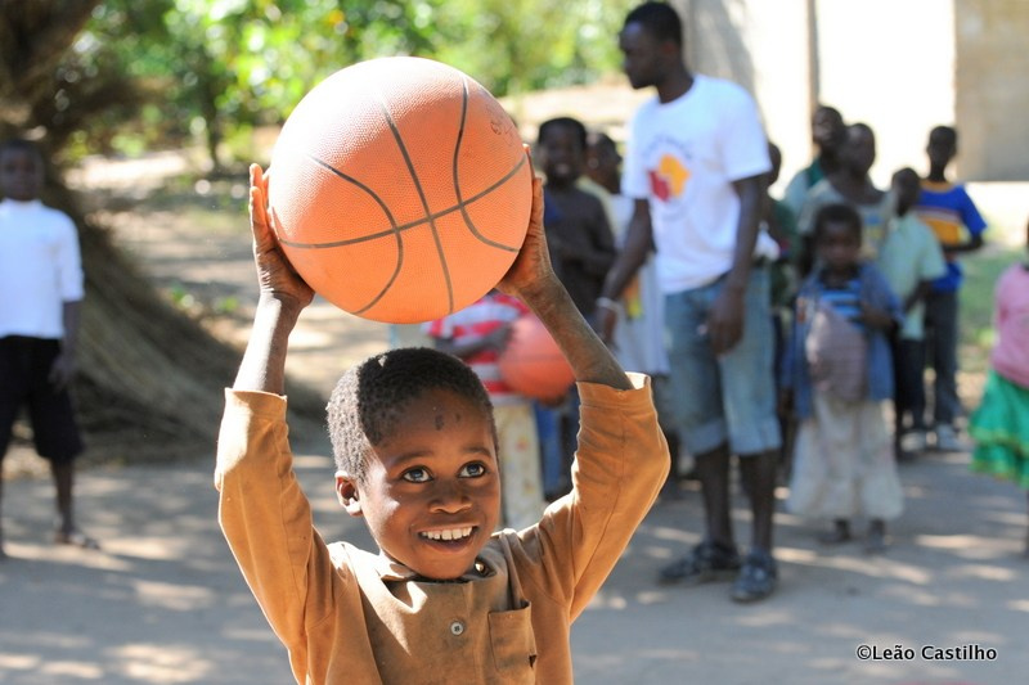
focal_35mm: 66
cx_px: 514
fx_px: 1886
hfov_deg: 30.5
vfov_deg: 20.6
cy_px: 342
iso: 800
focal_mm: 66
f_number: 5
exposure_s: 1/500
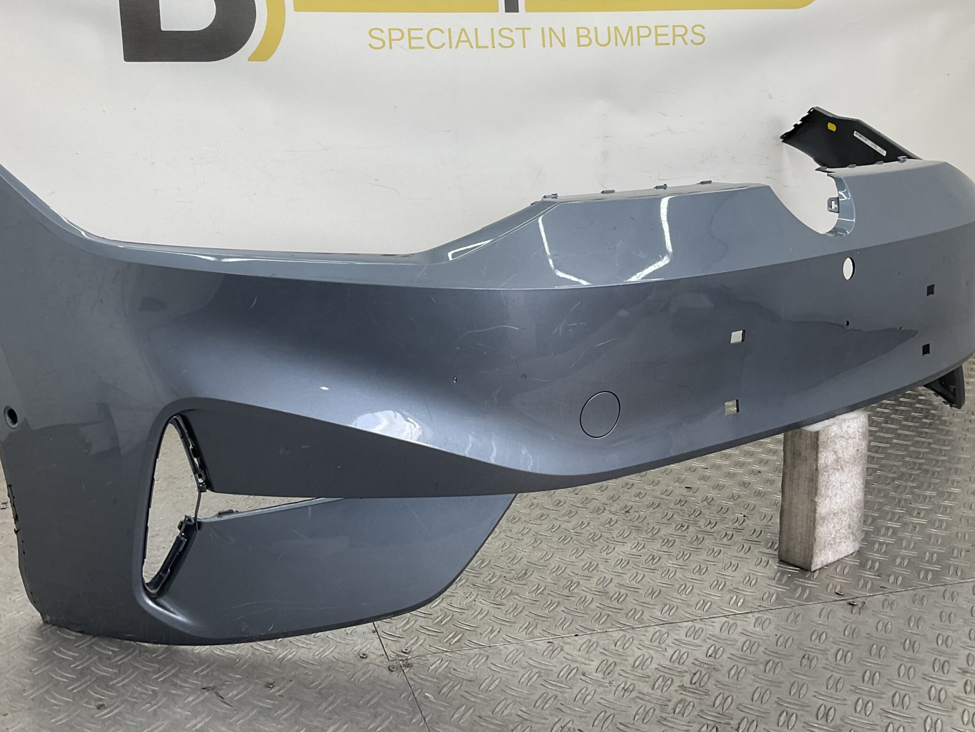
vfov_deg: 39.5
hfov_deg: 51.1
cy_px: 295
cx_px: 407
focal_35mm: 36
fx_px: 1014
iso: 16
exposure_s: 1/115
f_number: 1.8
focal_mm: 3
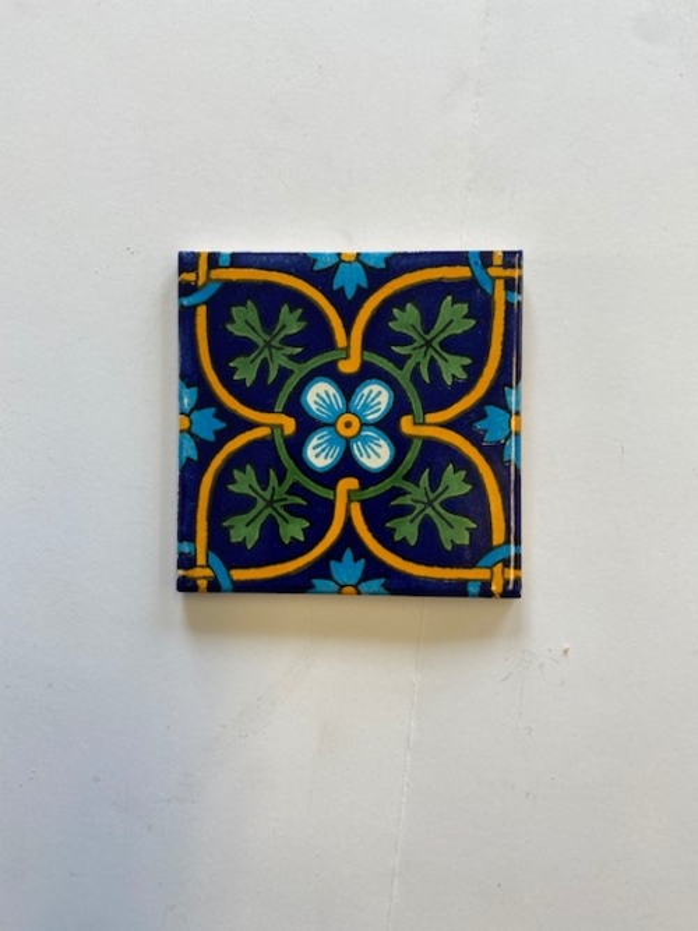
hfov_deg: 53.0
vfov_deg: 67.3
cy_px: 466
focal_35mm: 26
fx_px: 699
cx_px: 349
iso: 32
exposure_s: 1/120
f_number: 1.8
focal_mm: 4.25
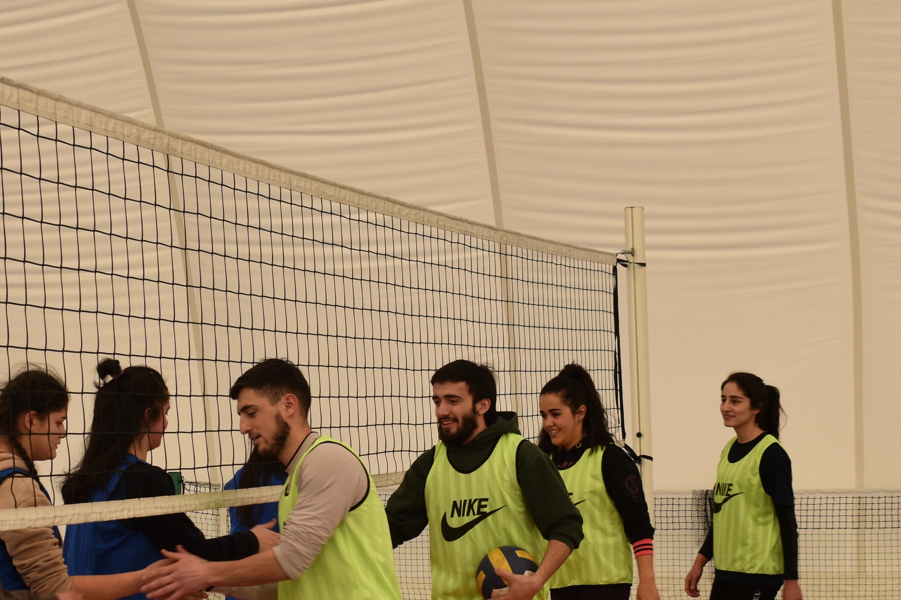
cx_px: 212
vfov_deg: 15.3
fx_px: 2202
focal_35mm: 88
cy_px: 546
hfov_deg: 22.9
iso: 400
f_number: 6.3
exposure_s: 1/160
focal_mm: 28
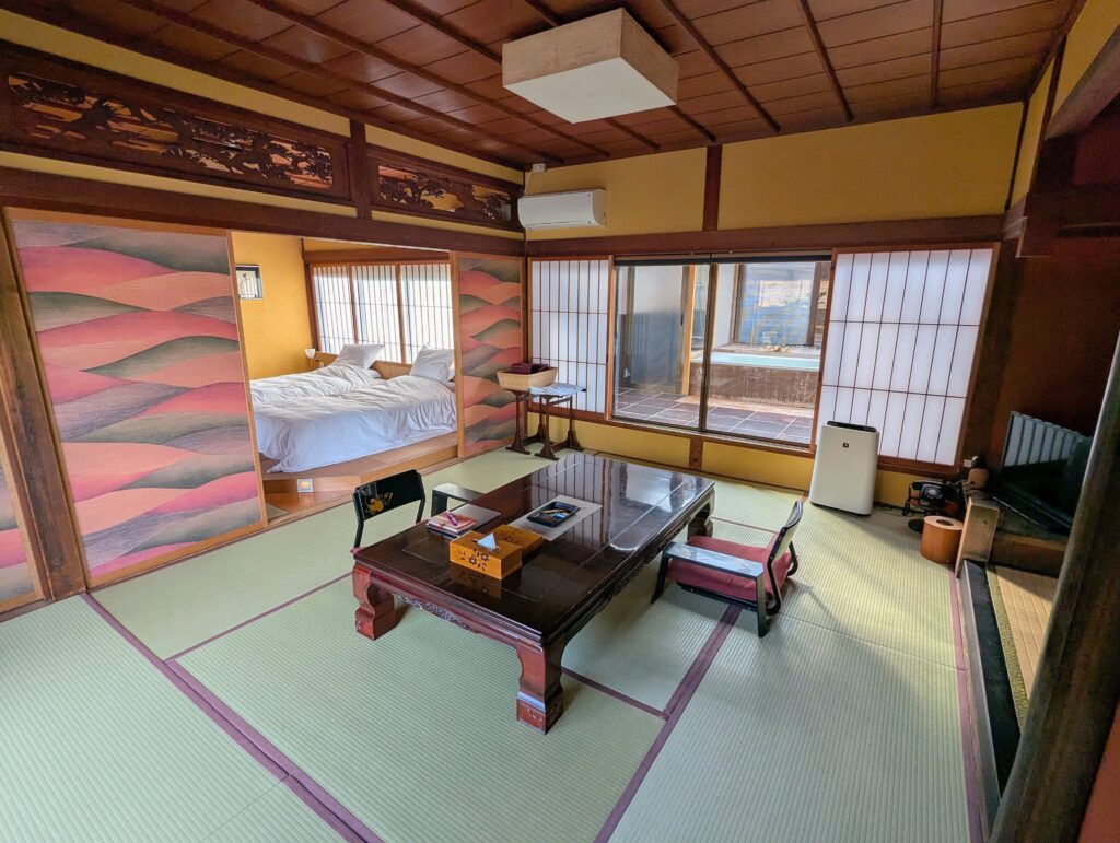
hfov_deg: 94.4
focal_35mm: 16
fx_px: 518
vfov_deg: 78.2
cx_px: 560
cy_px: 422
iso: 56
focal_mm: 2.35
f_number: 2.2
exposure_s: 1/199
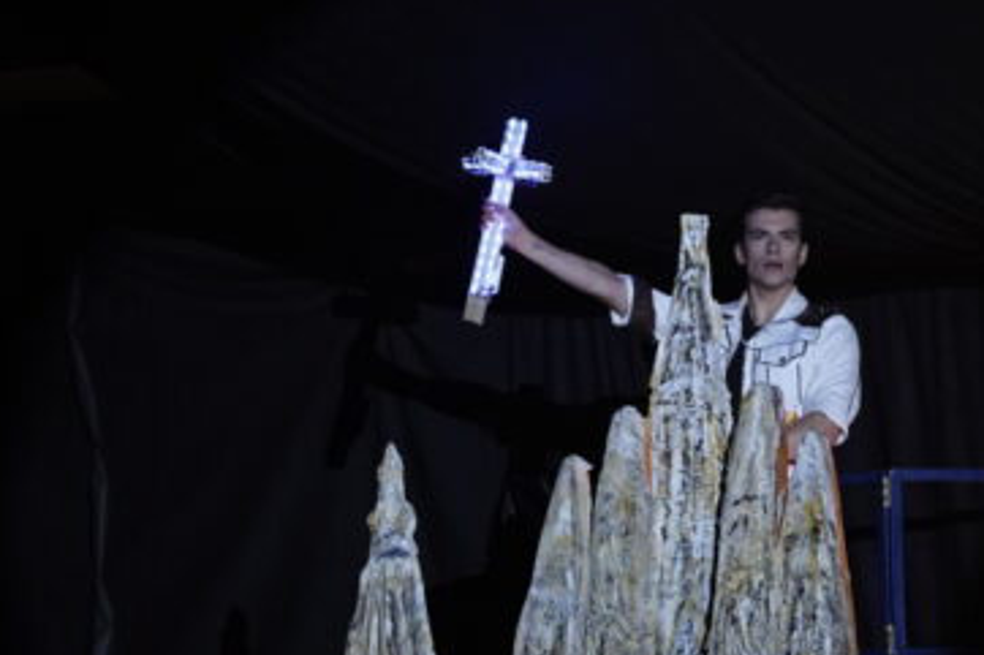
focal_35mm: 398
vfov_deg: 3.5
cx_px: 652
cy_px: 296
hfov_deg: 5.2
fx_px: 10873
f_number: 2.8
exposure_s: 1/640
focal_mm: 200
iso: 4000
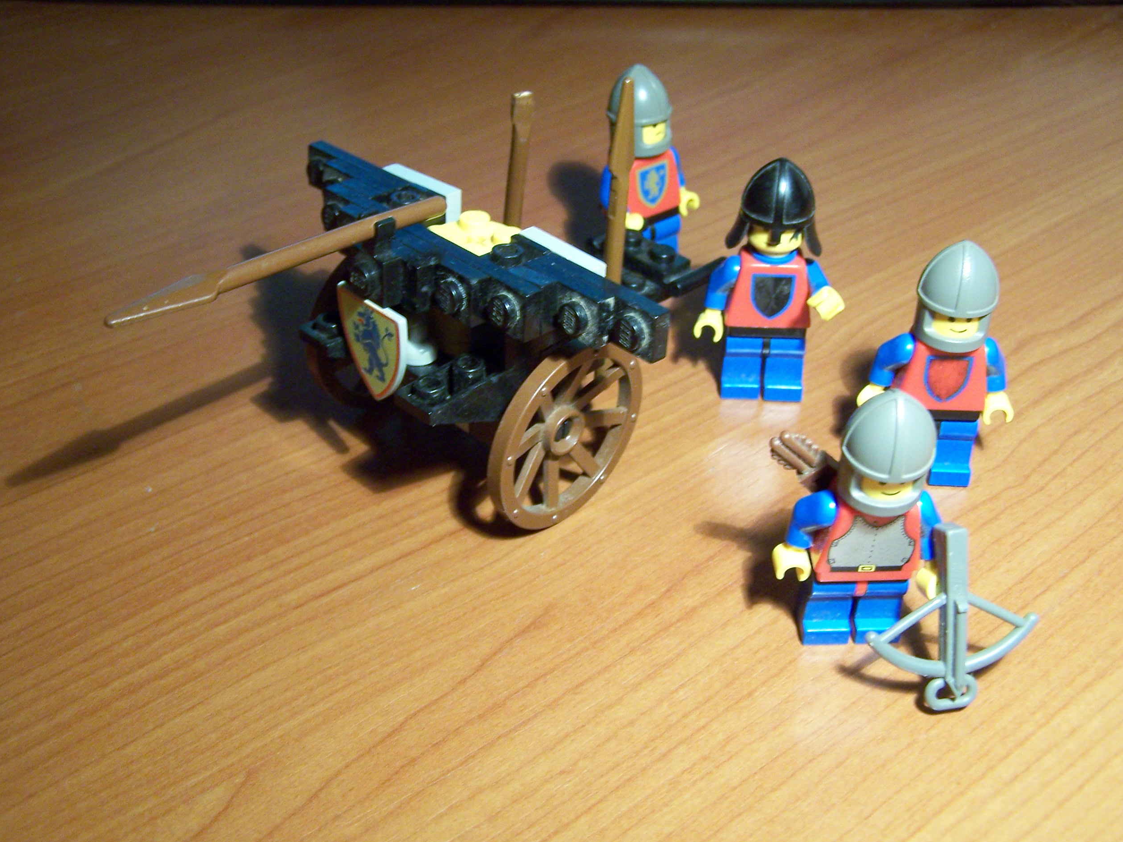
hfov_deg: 47.9
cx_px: 568
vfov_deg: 36.8
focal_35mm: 39
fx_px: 1265
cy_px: 411
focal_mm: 6.3
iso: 140
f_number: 2.8
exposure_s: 1/10
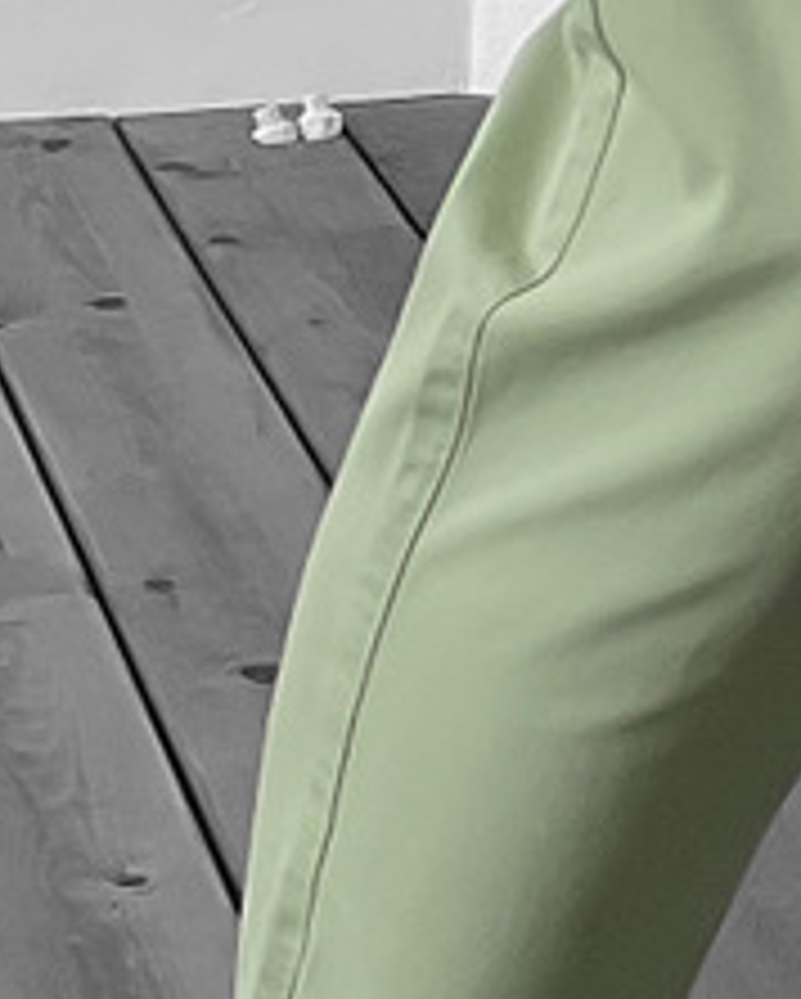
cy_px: -45
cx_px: 1485
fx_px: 6037
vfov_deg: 9.4
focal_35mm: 204
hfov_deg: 7.4
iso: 40
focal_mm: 3
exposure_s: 1/120
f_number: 1.8
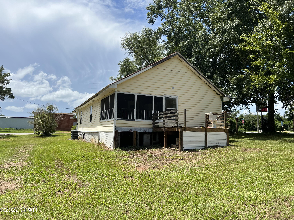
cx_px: 147
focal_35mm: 26
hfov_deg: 67.3
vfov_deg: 53.1
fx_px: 221
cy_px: 110
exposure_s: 1/4831
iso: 50
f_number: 1.5
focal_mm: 5.7
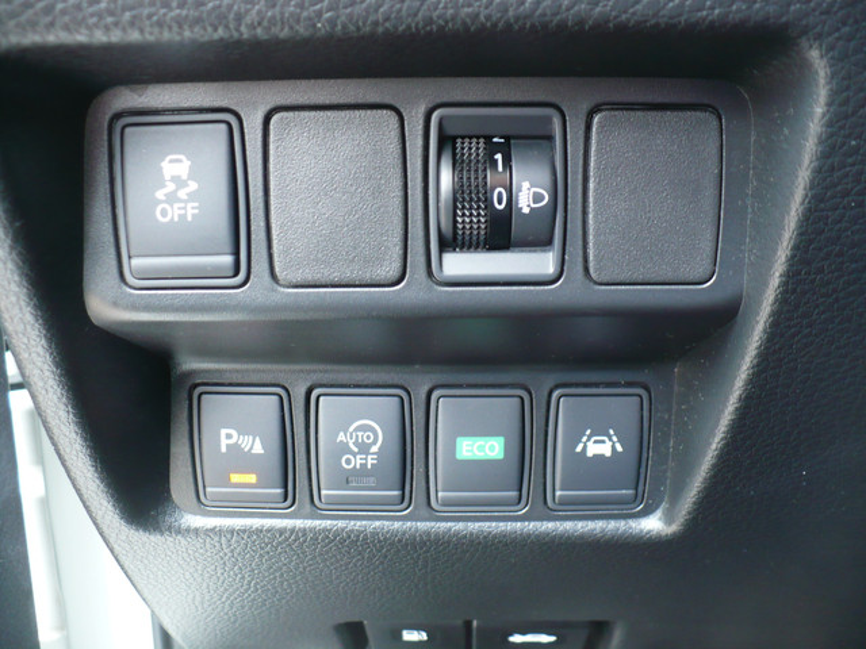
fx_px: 926
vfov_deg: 38.7
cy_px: 324
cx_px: 433
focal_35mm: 37
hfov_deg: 50.1
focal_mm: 6.1
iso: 200
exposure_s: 1/8
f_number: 2.8
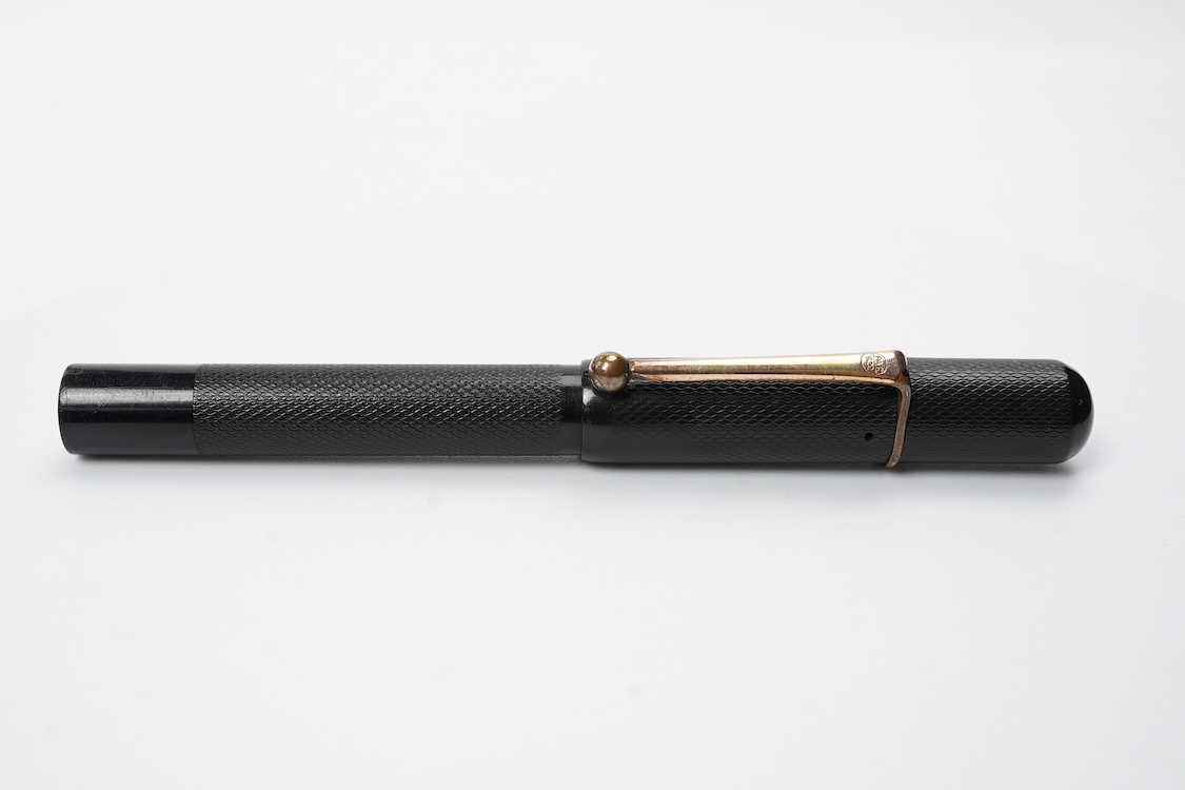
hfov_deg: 43.6
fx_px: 1481
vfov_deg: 29.9
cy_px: 395
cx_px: 592
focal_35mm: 45
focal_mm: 30
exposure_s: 1/100
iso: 400
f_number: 18
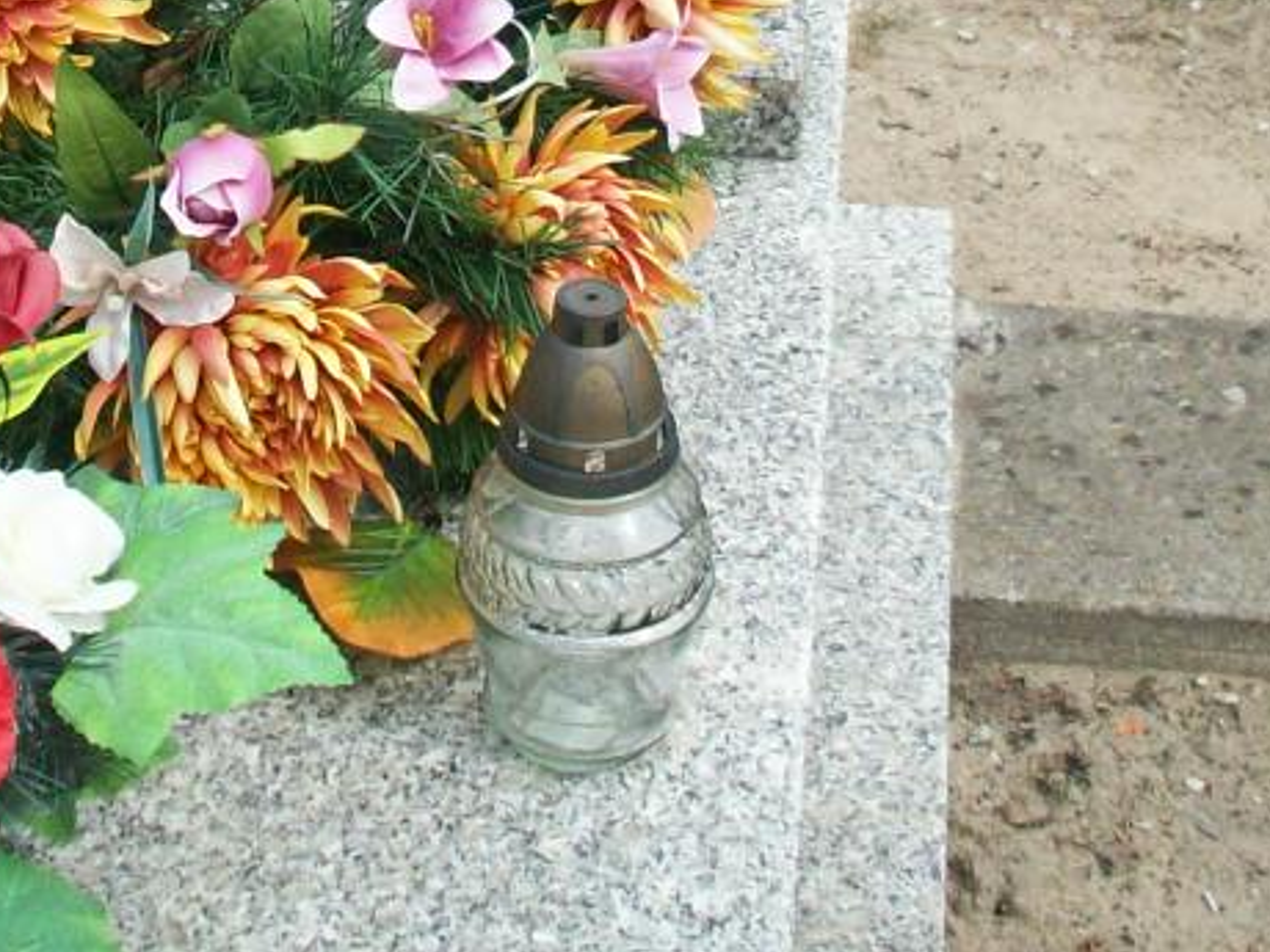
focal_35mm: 103
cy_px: -326
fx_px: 3779
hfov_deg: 19.0
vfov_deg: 13.8
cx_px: 406
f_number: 5.6
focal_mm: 6.2
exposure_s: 1/217
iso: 80
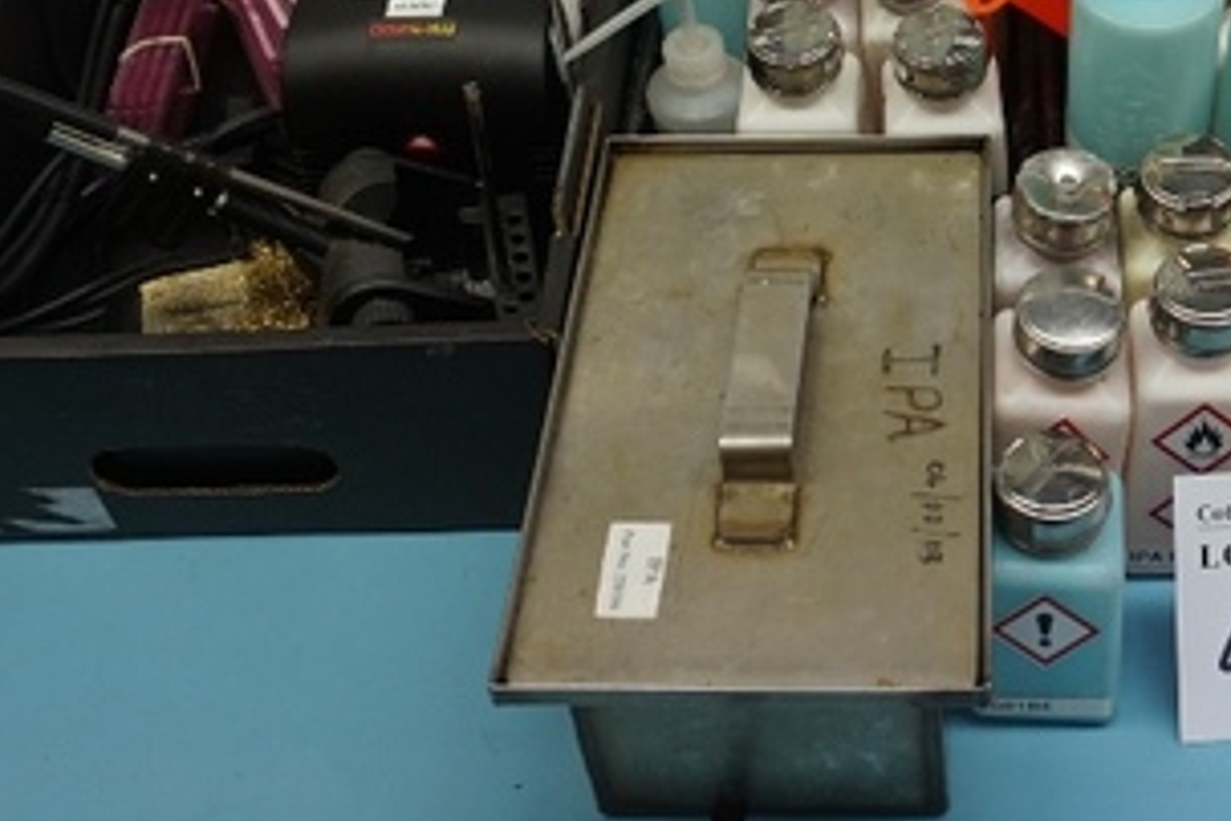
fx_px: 1949
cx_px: 951
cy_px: 89
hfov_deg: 34.2
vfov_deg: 23.2
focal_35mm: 57
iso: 250
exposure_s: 1/160
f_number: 4
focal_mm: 16
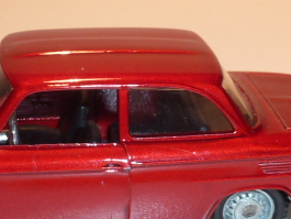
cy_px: 154
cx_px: 90
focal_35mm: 116
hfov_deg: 16.9
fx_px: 976
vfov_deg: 12.8
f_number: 4
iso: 80
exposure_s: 1/30
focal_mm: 4.4
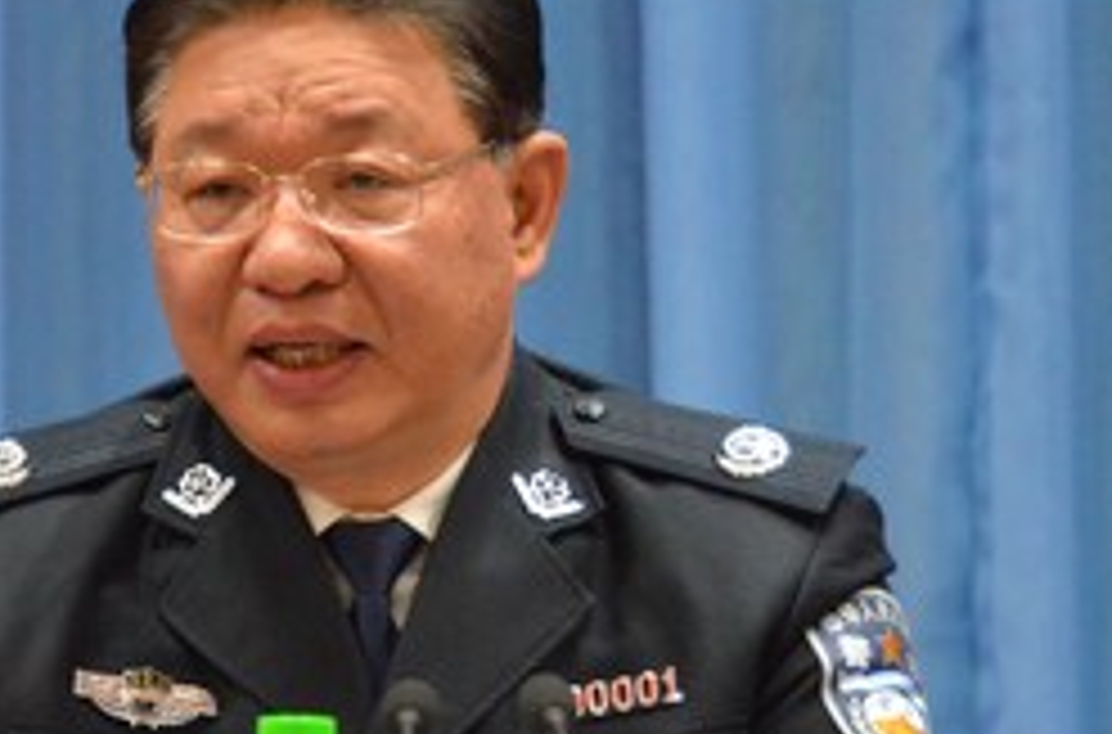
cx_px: 468
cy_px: 394
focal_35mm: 395
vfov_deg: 3.5
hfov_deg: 5.2
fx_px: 12162
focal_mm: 130
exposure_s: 1/160
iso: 6400
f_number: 6.3
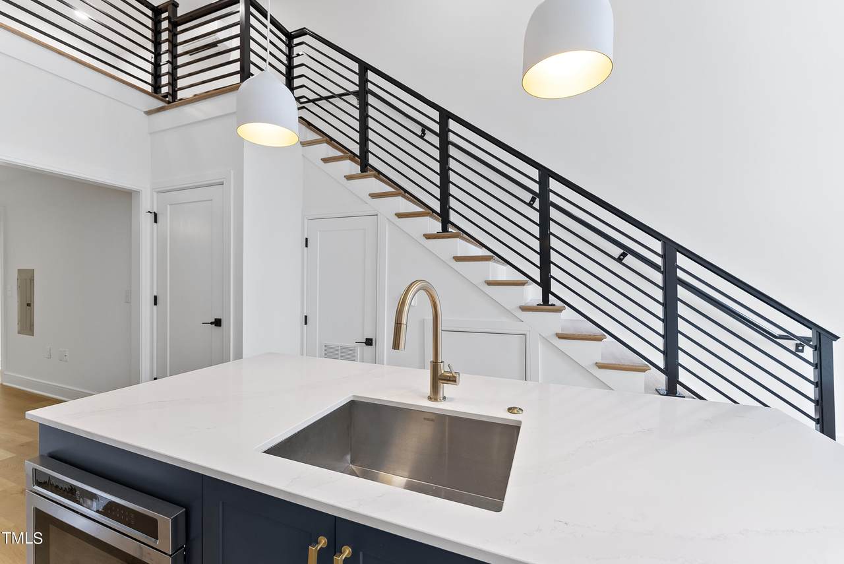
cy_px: 282
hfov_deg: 104.2
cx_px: 422
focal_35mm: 14
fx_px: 328
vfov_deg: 81.3
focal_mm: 14
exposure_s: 1/8
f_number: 7.1
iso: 400
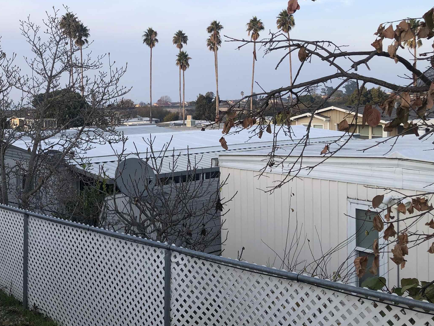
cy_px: 121
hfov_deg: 44.3
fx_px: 527
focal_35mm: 42
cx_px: 151
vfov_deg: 34.2
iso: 20
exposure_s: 1/457
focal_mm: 3.99
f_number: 1.8
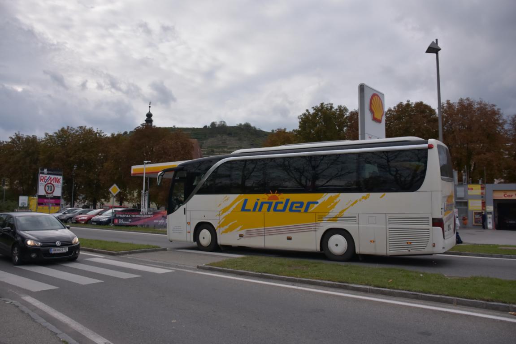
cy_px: 172
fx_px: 430
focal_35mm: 30
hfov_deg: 61.9
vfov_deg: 43.6
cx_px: 258
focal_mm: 20
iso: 500
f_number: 3.5
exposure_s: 1/5000
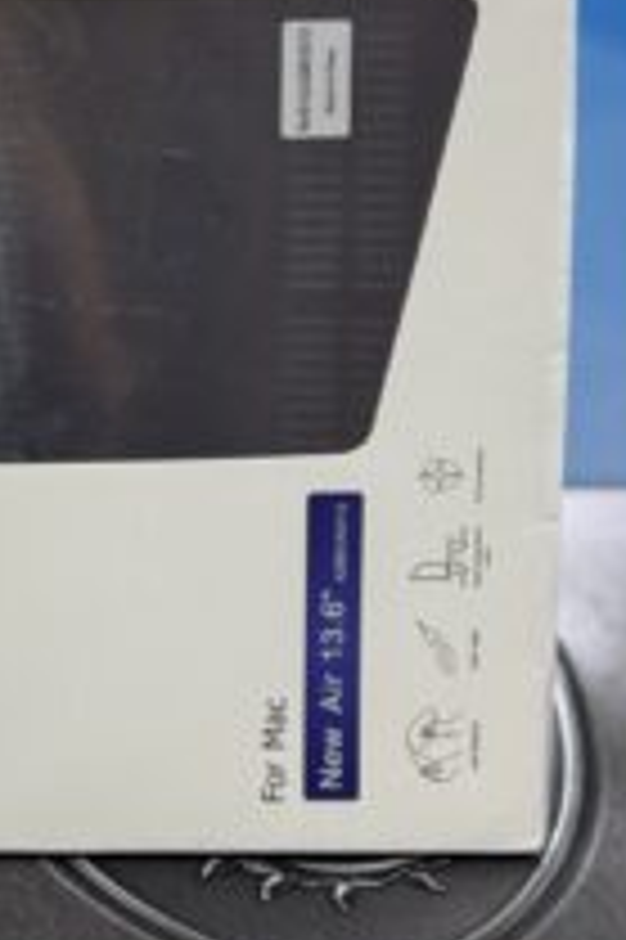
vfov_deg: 18.3
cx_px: -99
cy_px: 180
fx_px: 2900
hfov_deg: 12.1
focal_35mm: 111
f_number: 1.78
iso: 64
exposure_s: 1/100
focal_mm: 6.76
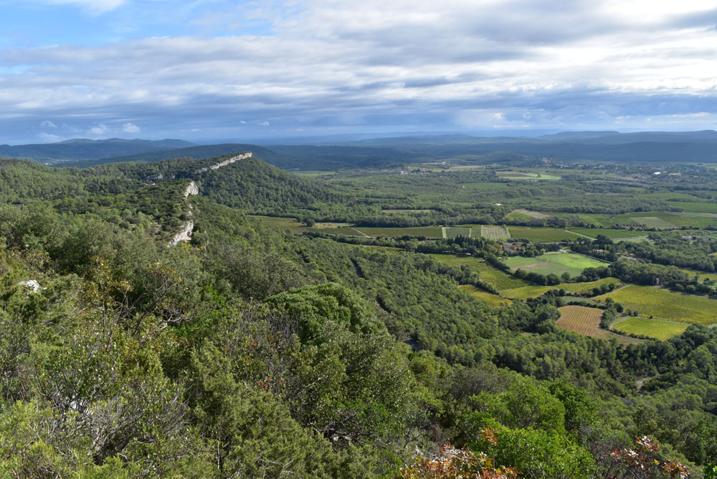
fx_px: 538
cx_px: 358
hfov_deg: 67.4
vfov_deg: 47.9
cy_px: 240
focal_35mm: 27
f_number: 14
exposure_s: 1/400
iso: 400
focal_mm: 18
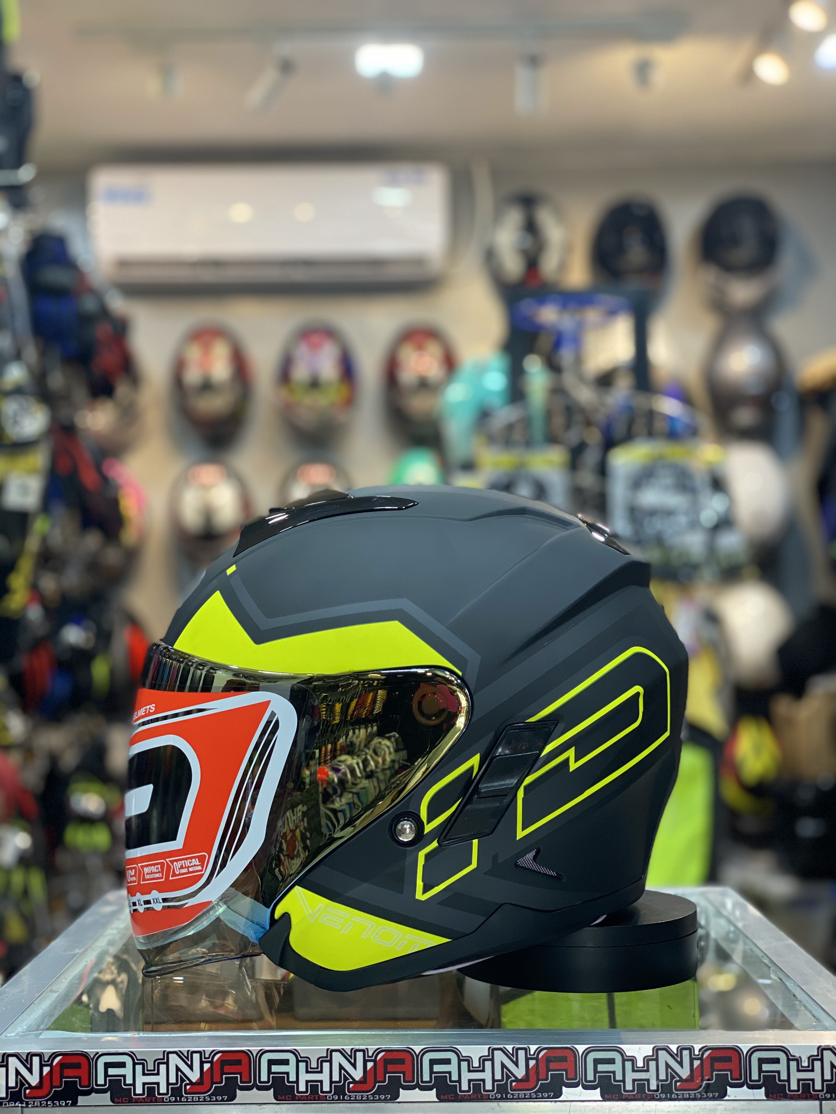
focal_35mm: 52
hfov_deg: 28.0
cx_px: 418
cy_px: 557
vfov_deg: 36.8
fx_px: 1674
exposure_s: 1/40
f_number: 2
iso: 125
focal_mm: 6
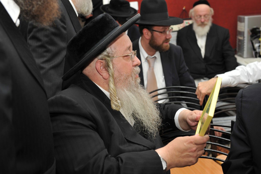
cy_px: 87
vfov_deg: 29.8
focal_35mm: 45
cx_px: 130
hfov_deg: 43.6
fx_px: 326
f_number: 5
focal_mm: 45
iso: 400
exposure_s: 1/160
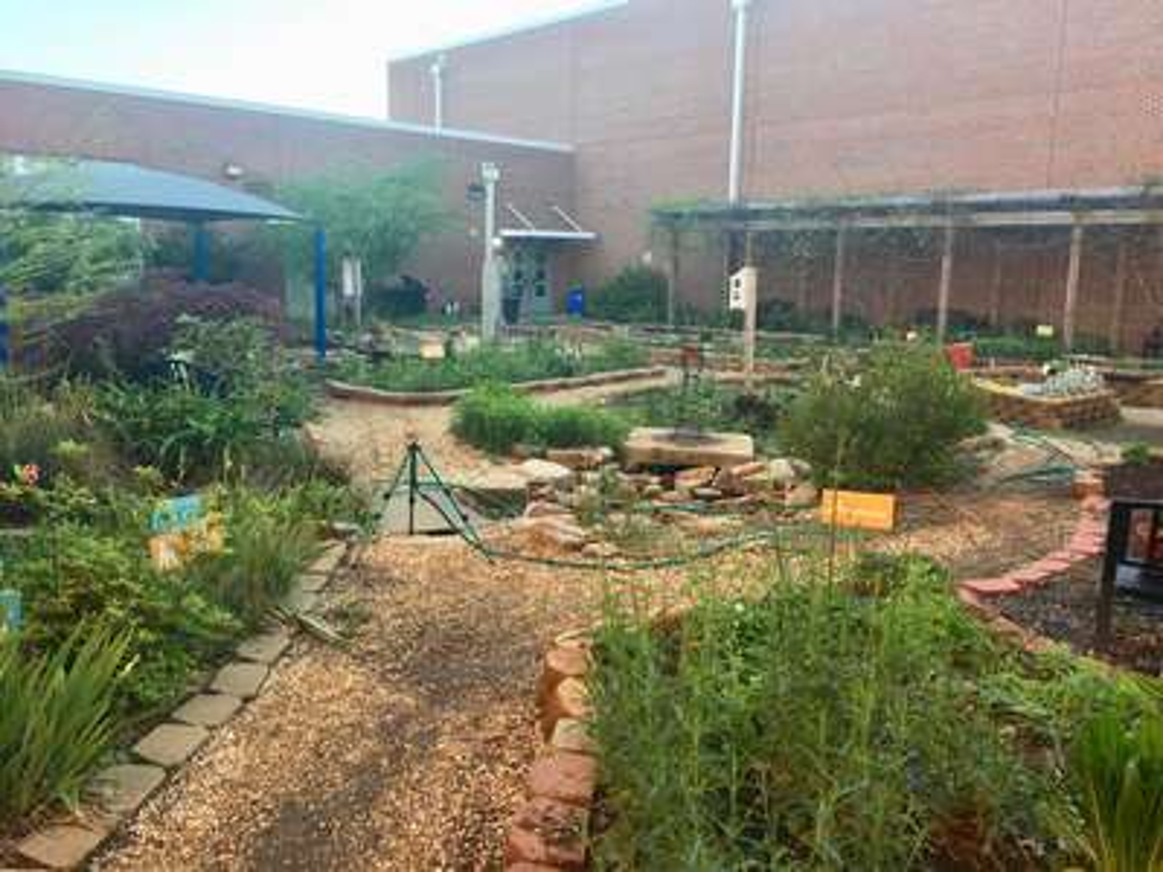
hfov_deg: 61.7
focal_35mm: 29
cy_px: 436
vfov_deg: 48.2
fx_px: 974
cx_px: 582
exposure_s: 1/120
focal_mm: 4.15
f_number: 2.2
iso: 40
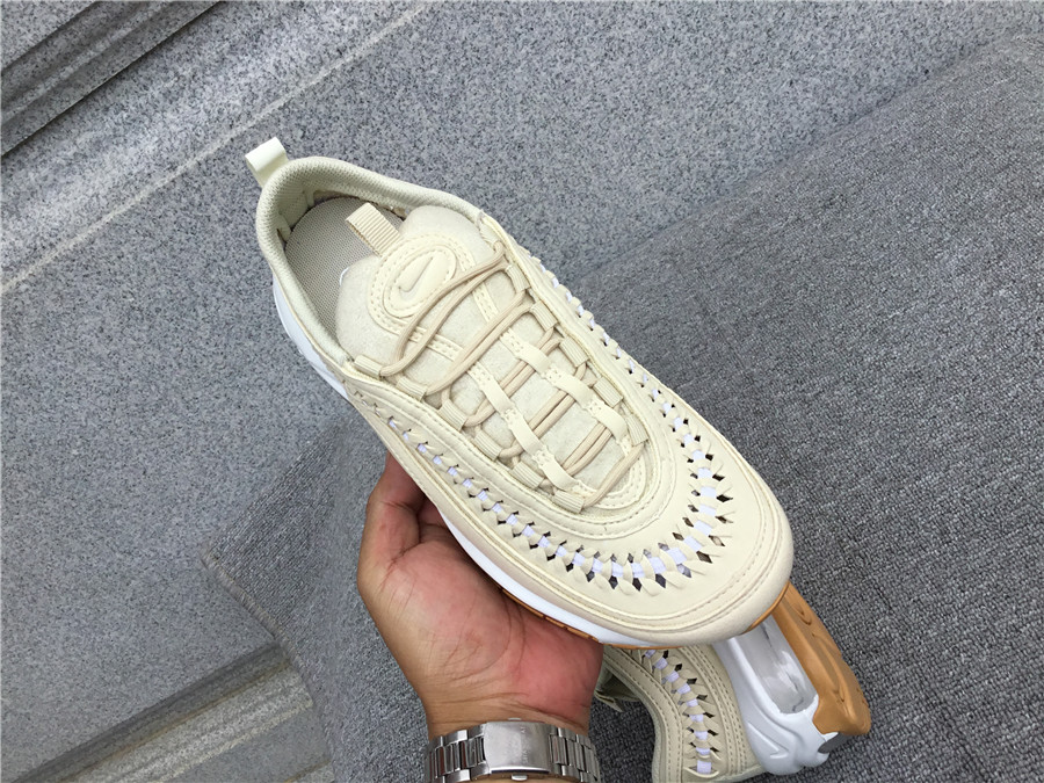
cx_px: 522
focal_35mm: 31
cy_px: 392
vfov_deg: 45.4
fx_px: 935
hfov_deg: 58.4
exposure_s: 1/734
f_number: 2.4
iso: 25
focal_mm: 3.3
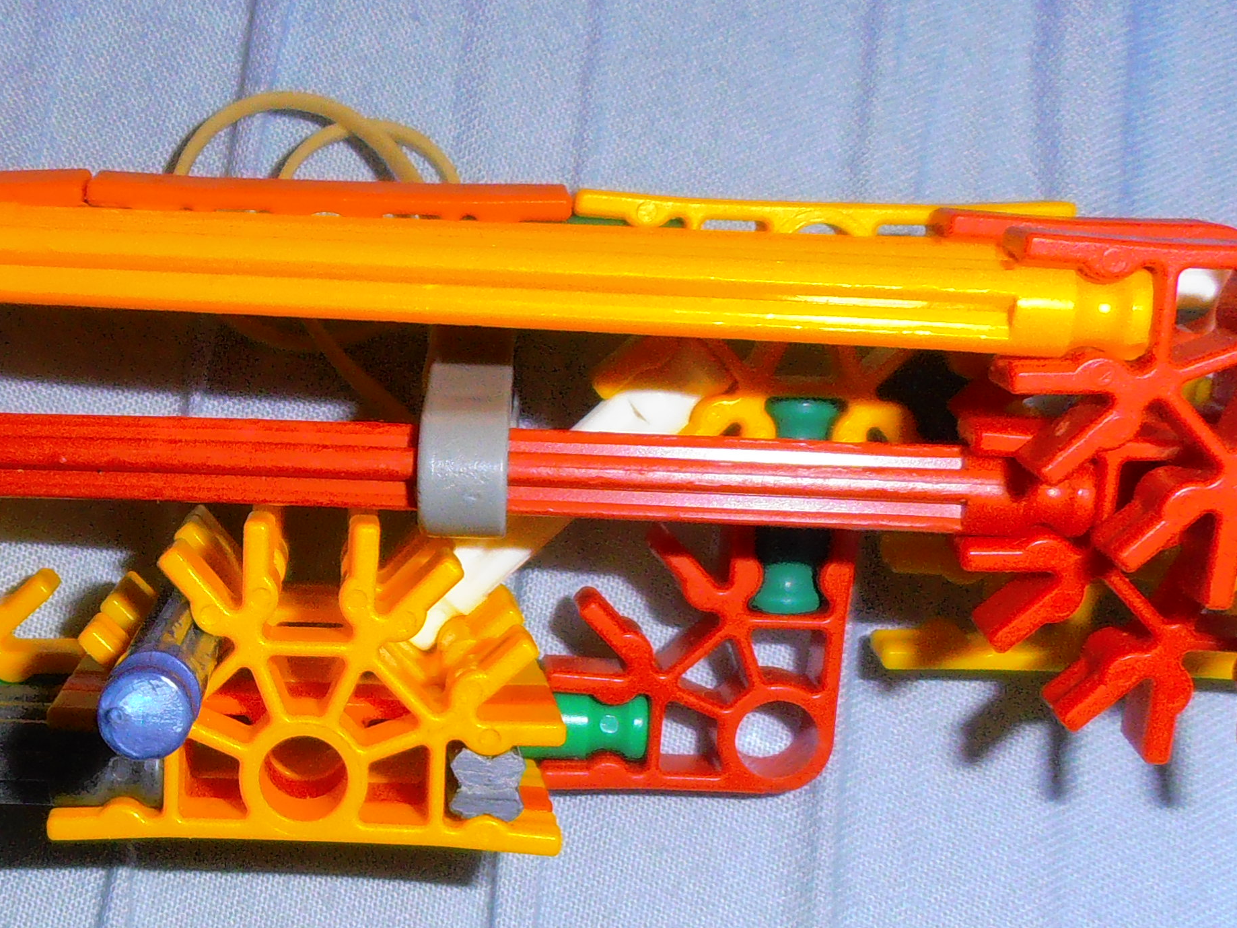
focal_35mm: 56
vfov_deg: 25.9
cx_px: 233
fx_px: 2001
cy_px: 627
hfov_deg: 33.3
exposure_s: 1/30
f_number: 3
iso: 125
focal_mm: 4.2
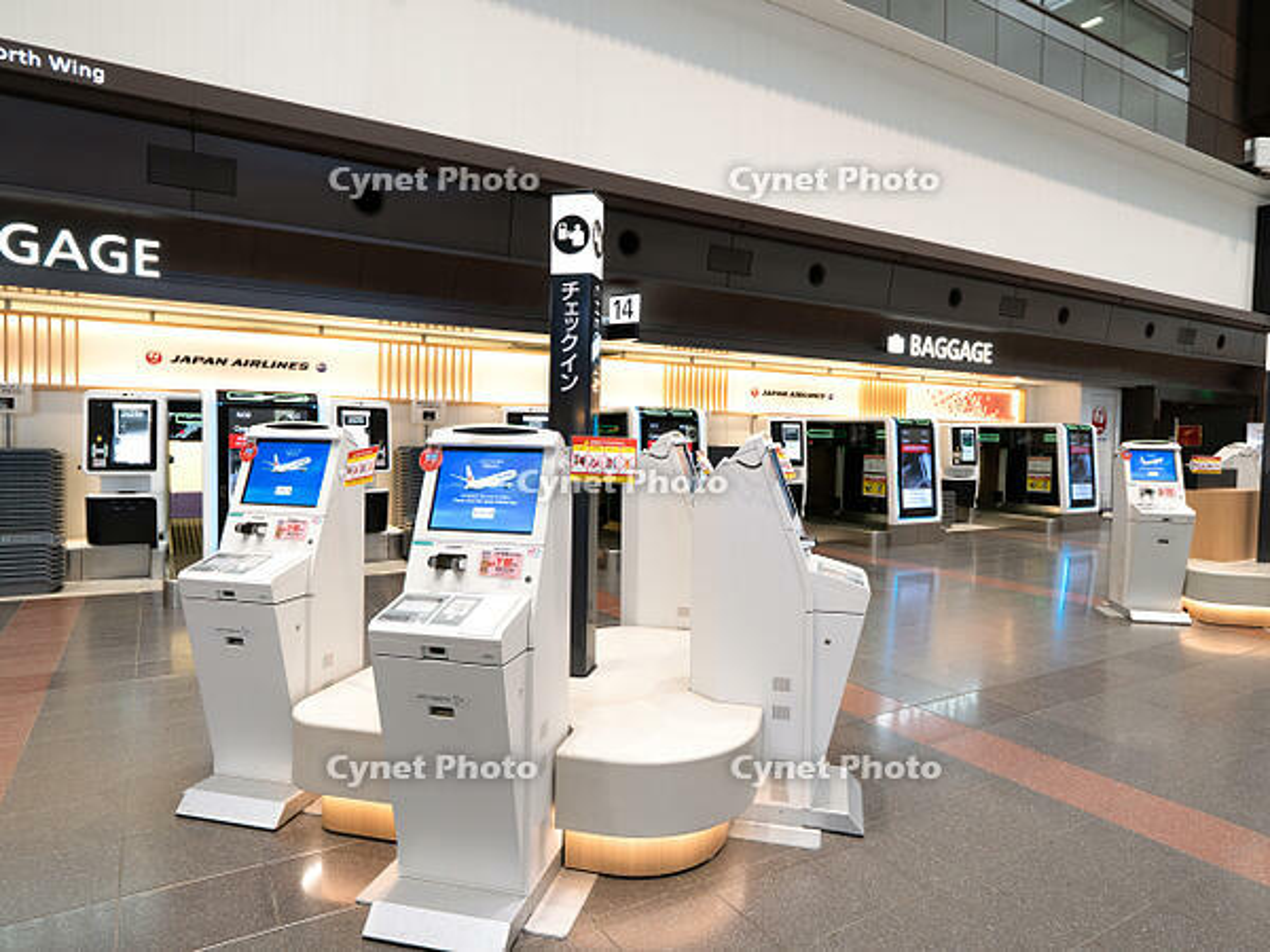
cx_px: 635
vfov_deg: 61.1
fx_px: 807
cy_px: 476
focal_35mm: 22
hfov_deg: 76.4
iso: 400
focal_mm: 11
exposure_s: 1/40
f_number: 3.5
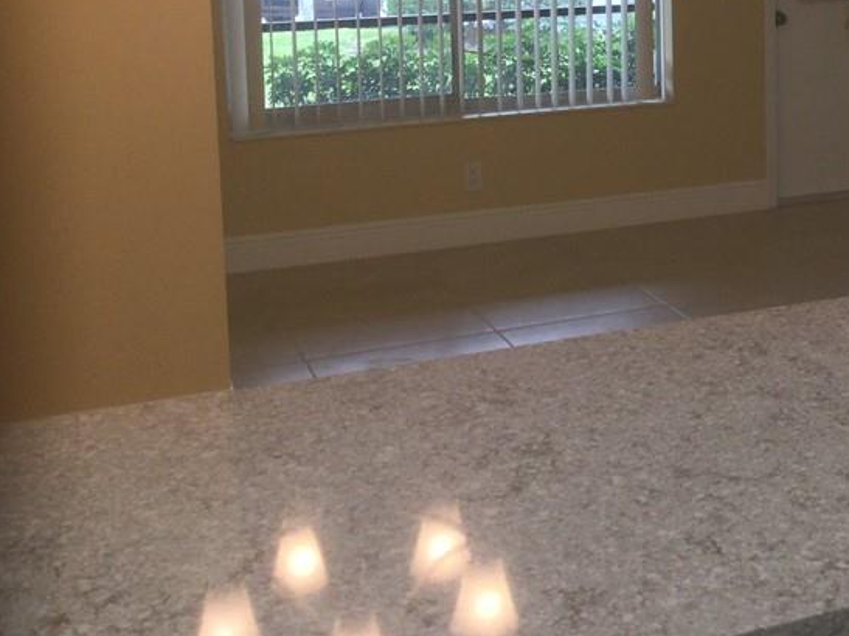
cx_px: 742
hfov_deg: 31.9
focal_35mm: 58
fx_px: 1422
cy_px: 54
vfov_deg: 24.4
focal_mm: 3.3
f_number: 2.4
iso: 32
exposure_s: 1/60
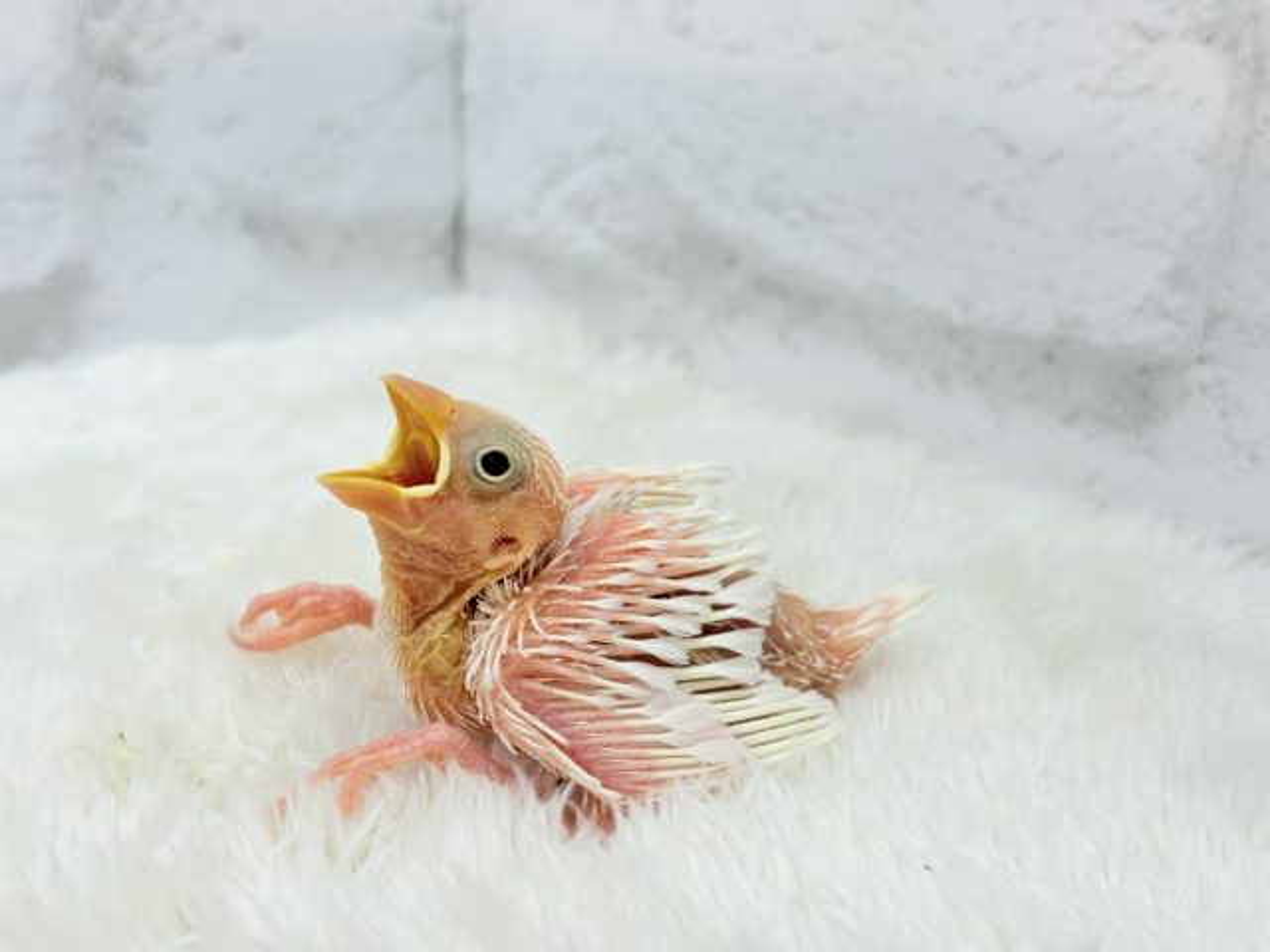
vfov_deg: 28.0
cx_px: 635
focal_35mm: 52
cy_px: 476
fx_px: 1908
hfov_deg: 36.8
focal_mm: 5.96
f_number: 1.6
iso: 32
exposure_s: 1/50
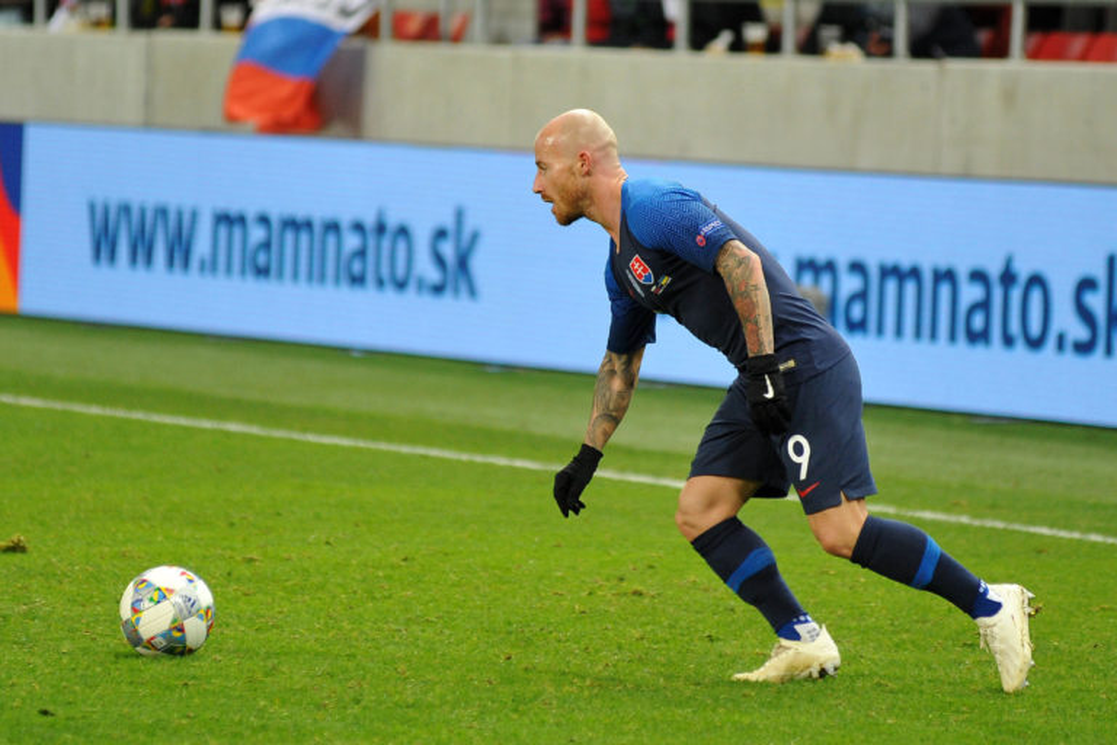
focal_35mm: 200
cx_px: 558
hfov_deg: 10.3
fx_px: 6205
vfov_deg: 6.9
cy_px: 372
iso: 1600
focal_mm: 200
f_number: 3.2
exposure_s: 1/800
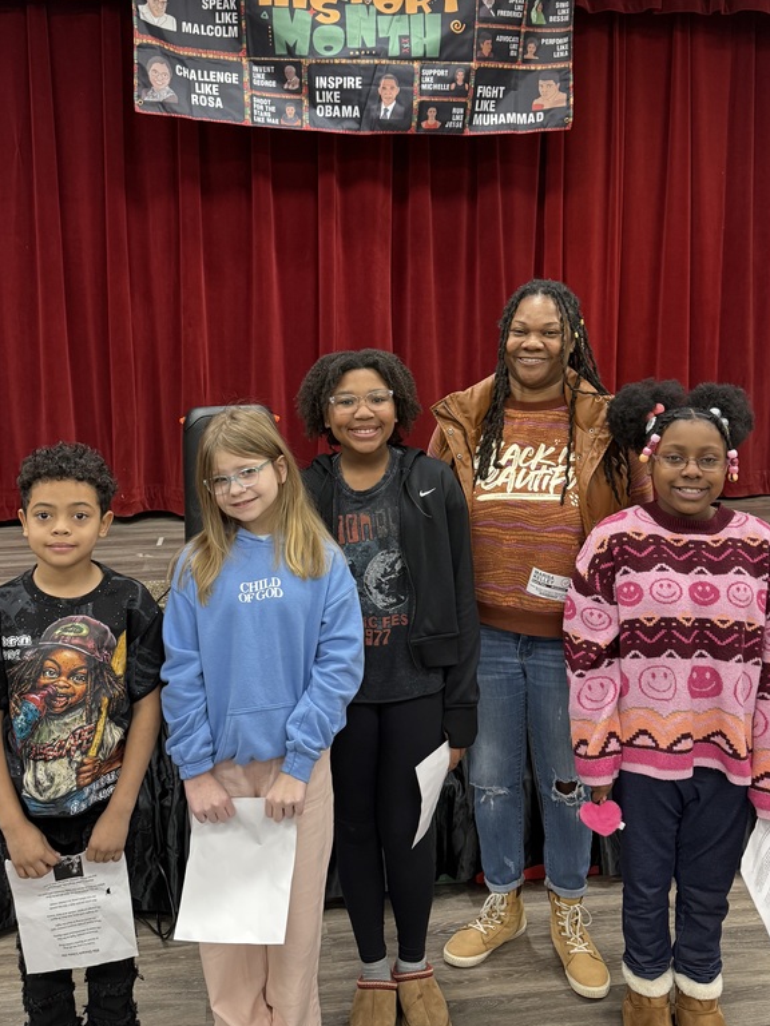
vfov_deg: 56.6
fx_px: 949
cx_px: 353
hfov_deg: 44.1
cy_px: 444
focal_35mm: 32
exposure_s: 1/60
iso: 320
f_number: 1.78
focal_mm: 6.76
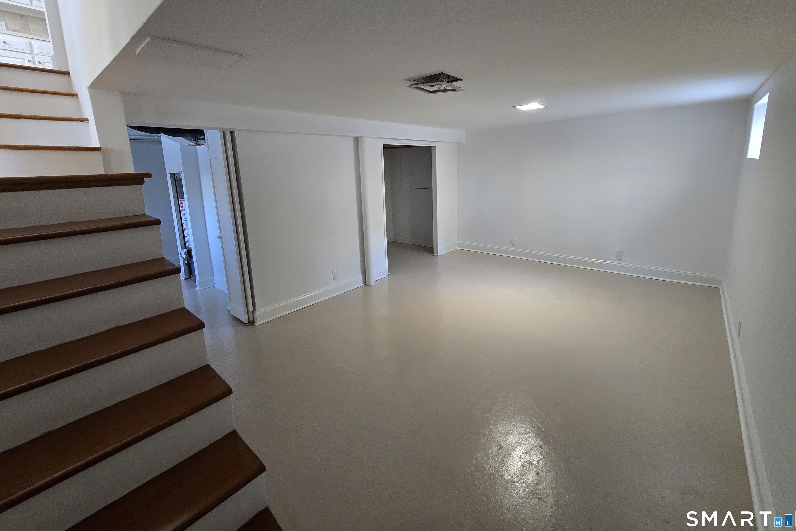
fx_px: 310
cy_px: 224
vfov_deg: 80.6
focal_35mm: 14
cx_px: 397
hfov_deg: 104.3
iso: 400
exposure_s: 1/60
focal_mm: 2.2
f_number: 2.2
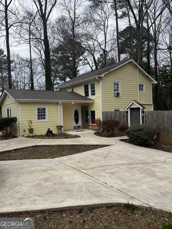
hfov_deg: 53.1
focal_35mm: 26
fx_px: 172
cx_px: 86
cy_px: 114
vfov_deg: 67.3
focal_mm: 5.1
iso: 50
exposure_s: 1/1163
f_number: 1.6
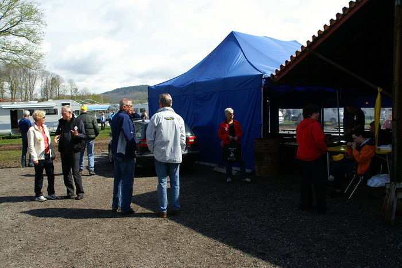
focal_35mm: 36
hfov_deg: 53.2
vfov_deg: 36.8
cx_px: 201
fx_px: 402
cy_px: 134
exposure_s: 1/500
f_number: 5.6
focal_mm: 24
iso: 100
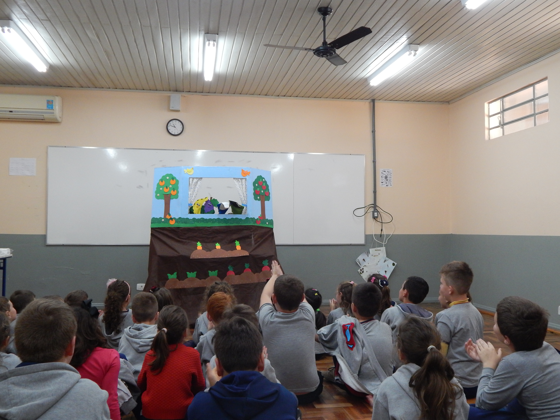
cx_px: 280
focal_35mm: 35
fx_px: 566
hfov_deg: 52.6
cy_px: 210
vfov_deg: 40.7
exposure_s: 1/60
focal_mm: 6.1
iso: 400
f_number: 3.3
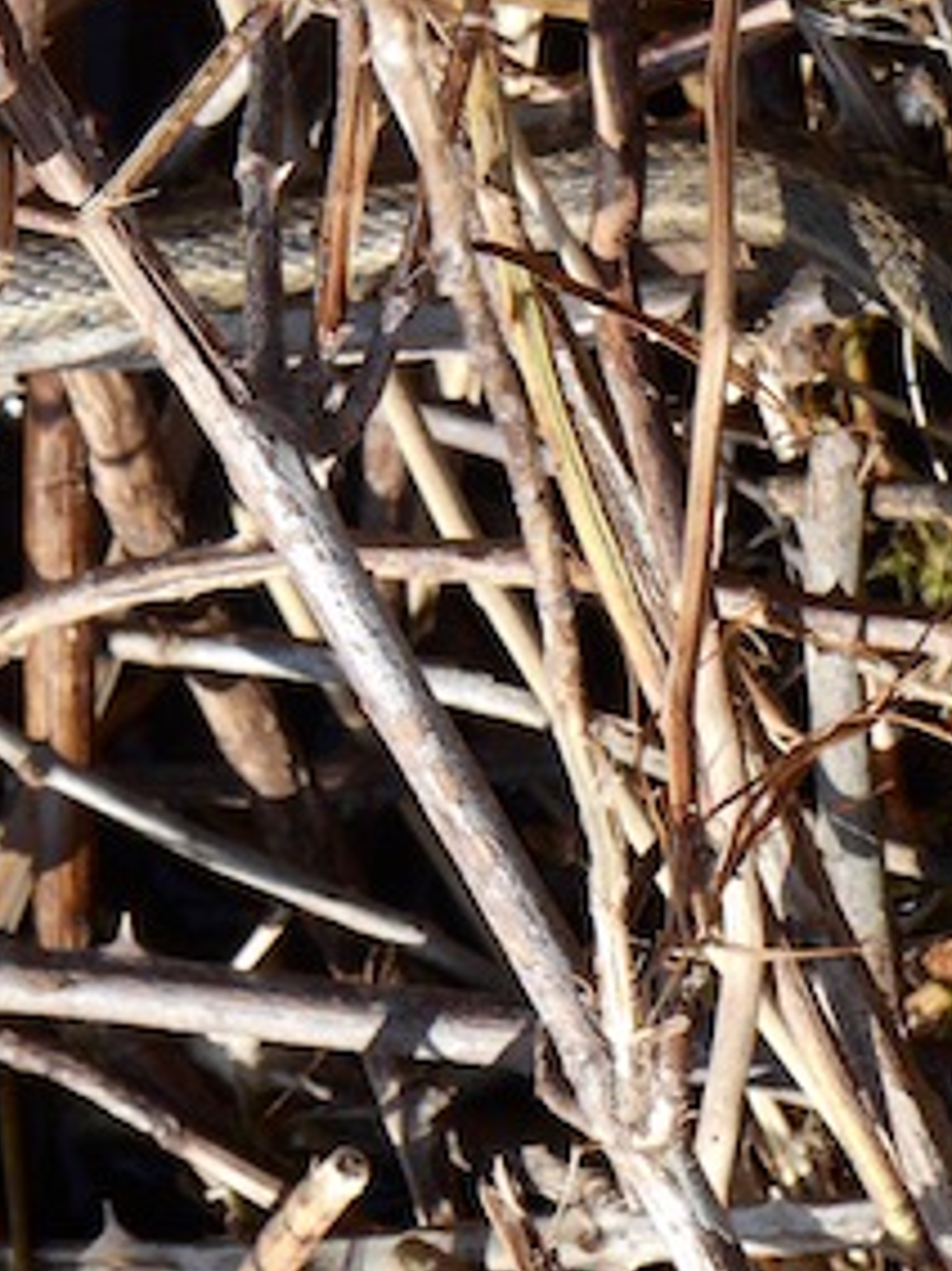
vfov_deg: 8.1
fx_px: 8954
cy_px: 649
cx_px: -13
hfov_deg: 6.1
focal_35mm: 244
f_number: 5.7
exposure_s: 1/250
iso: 140
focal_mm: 24.7
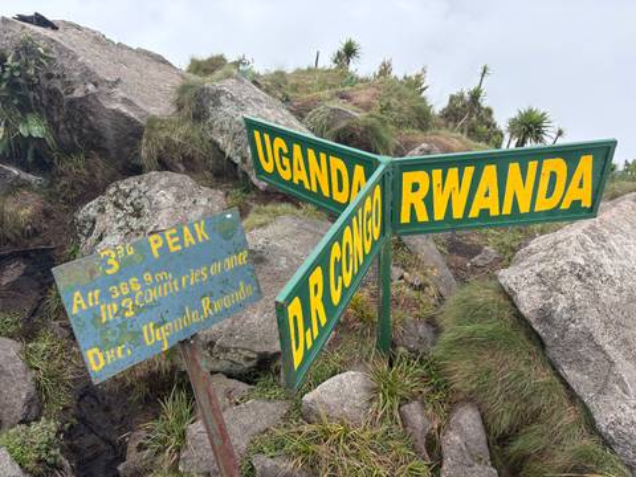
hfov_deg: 67.3
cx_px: 318
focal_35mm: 26
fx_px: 478
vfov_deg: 53.1
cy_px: 238
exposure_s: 1/1848
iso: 64
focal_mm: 5.96
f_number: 1.6
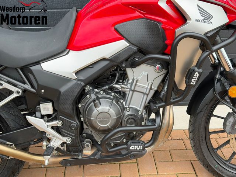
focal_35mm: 48
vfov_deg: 30.3
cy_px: 88
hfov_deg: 39.7
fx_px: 327
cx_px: 118
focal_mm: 6.76
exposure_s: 1/214
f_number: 1.78
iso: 64
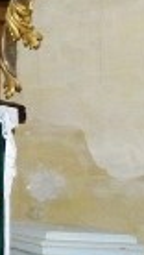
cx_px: -428
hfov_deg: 7.3
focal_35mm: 123
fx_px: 832
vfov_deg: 15.8
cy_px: -140
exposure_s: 1/30
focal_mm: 4
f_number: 3.4
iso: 400
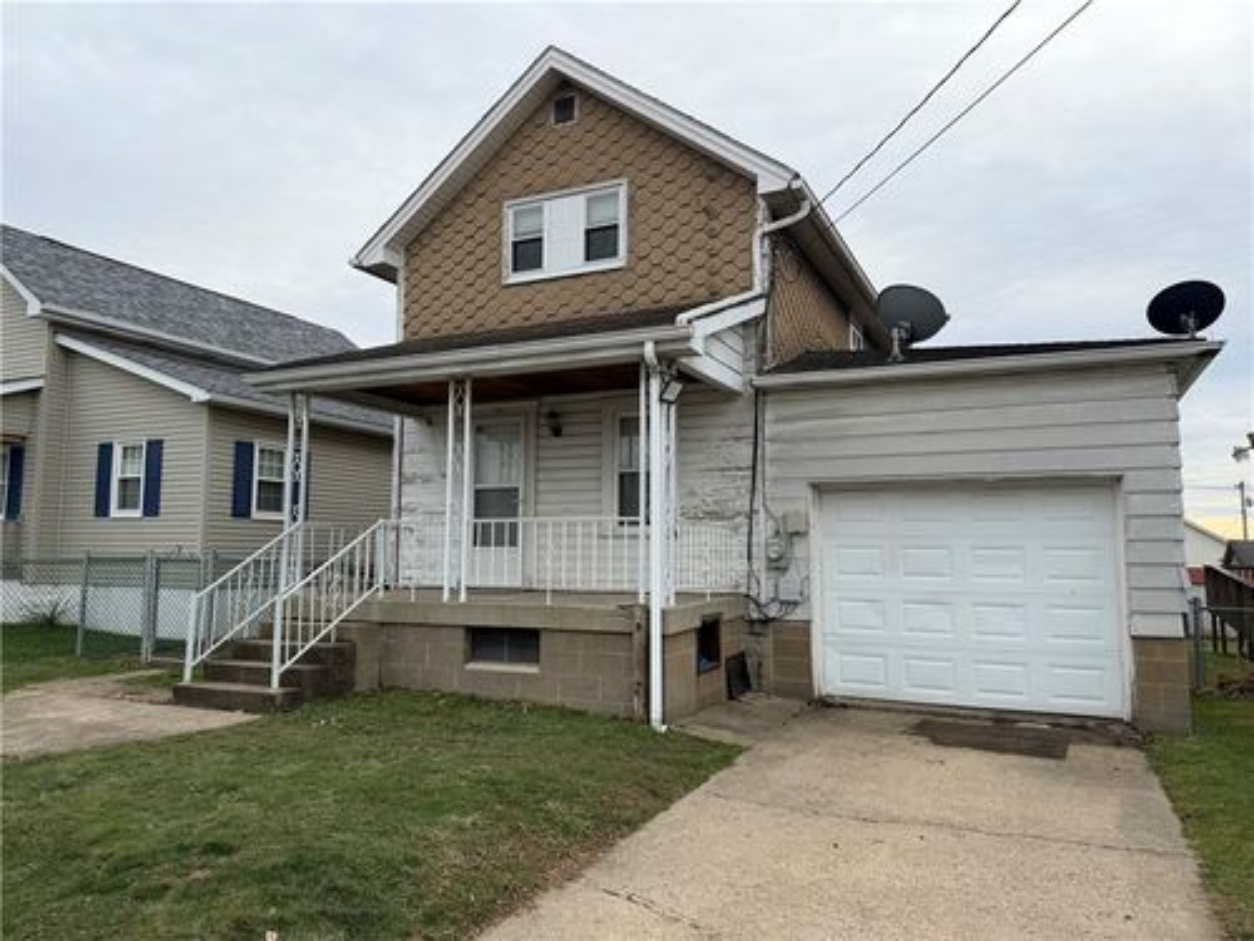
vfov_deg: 56.8
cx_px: 627
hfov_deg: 71.6
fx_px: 869
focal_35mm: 24
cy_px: 470
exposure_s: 1/1337
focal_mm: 6.76
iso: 80
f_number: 1.78
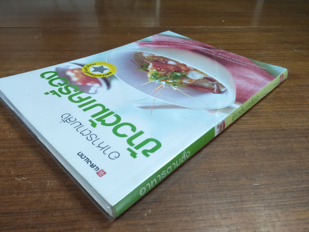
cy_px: 112
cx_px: 147
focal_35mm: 21
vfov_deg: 63.4
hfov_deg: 78.9
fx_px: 187
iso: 228
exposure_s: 1/33
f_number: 2.2
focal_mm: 3.46
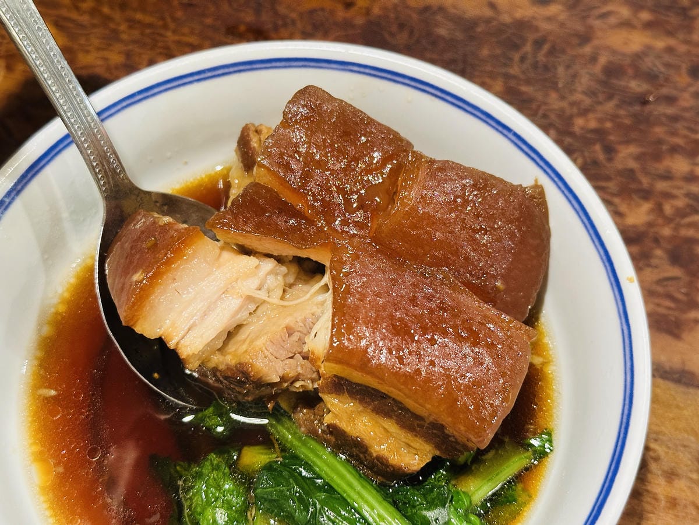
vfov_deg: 30.3
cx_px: 350
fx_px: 969
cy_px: 262
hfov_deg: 39.7
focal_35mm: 48
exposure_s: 1/40
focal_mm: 6.86
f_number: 1.78
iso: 320
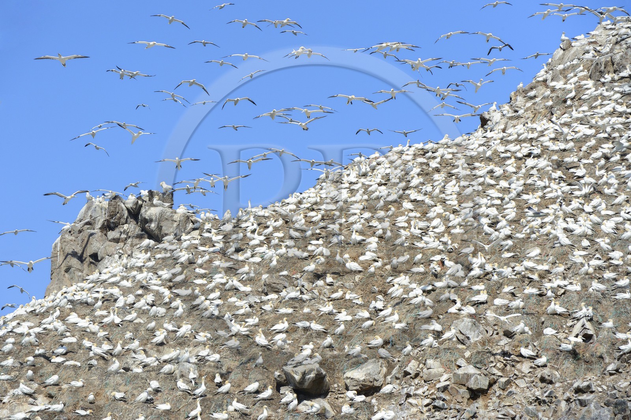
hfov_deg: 10.3
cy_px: 210
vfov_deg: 6.9
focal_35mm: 200
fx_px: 3503
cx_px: 316
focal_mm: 200
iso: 800
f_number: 10
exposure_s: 1/1600
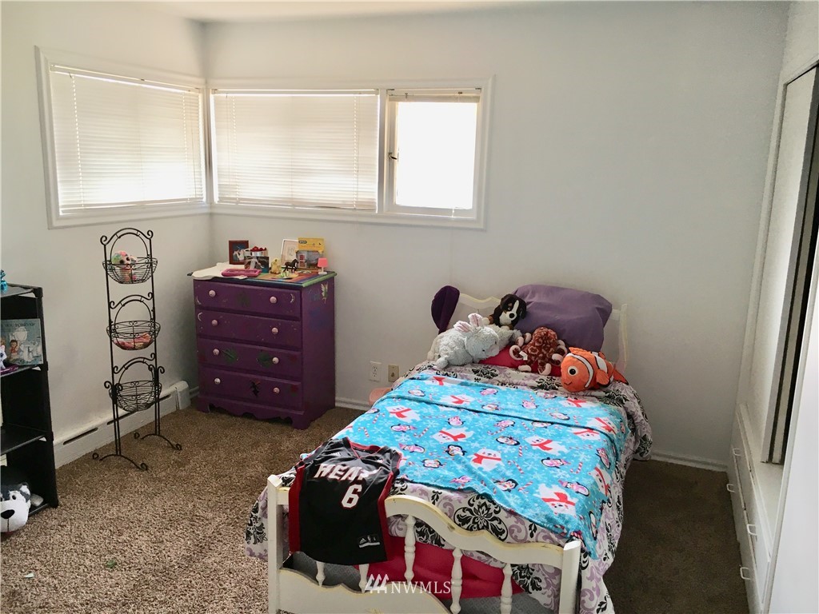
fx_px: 686
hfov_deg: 61.7
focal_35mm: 29
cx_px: 410
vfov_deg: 48.2
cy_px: 307
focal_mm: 4.15
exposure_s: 1/30
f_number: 2.2
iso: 25
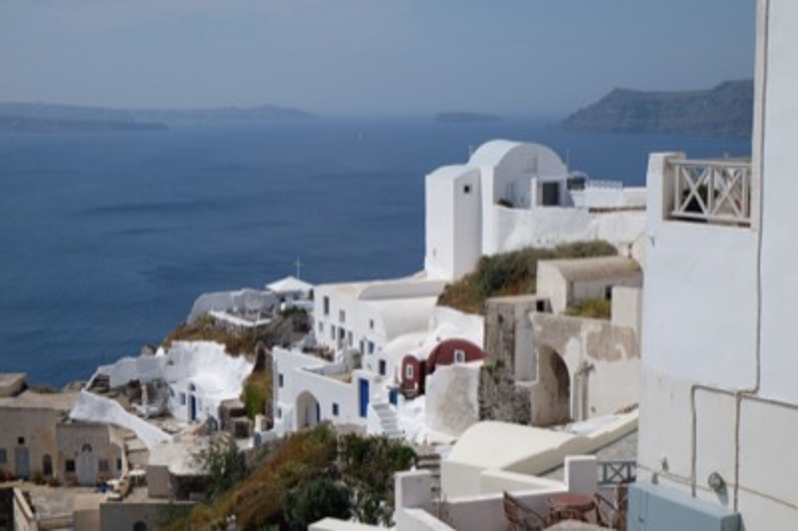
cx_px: 399
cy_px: 266
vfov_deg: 25.0
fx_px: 1196
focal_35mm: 54
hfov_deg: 36.9
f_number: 11
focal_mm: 35.8
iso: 200
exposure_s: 1/400
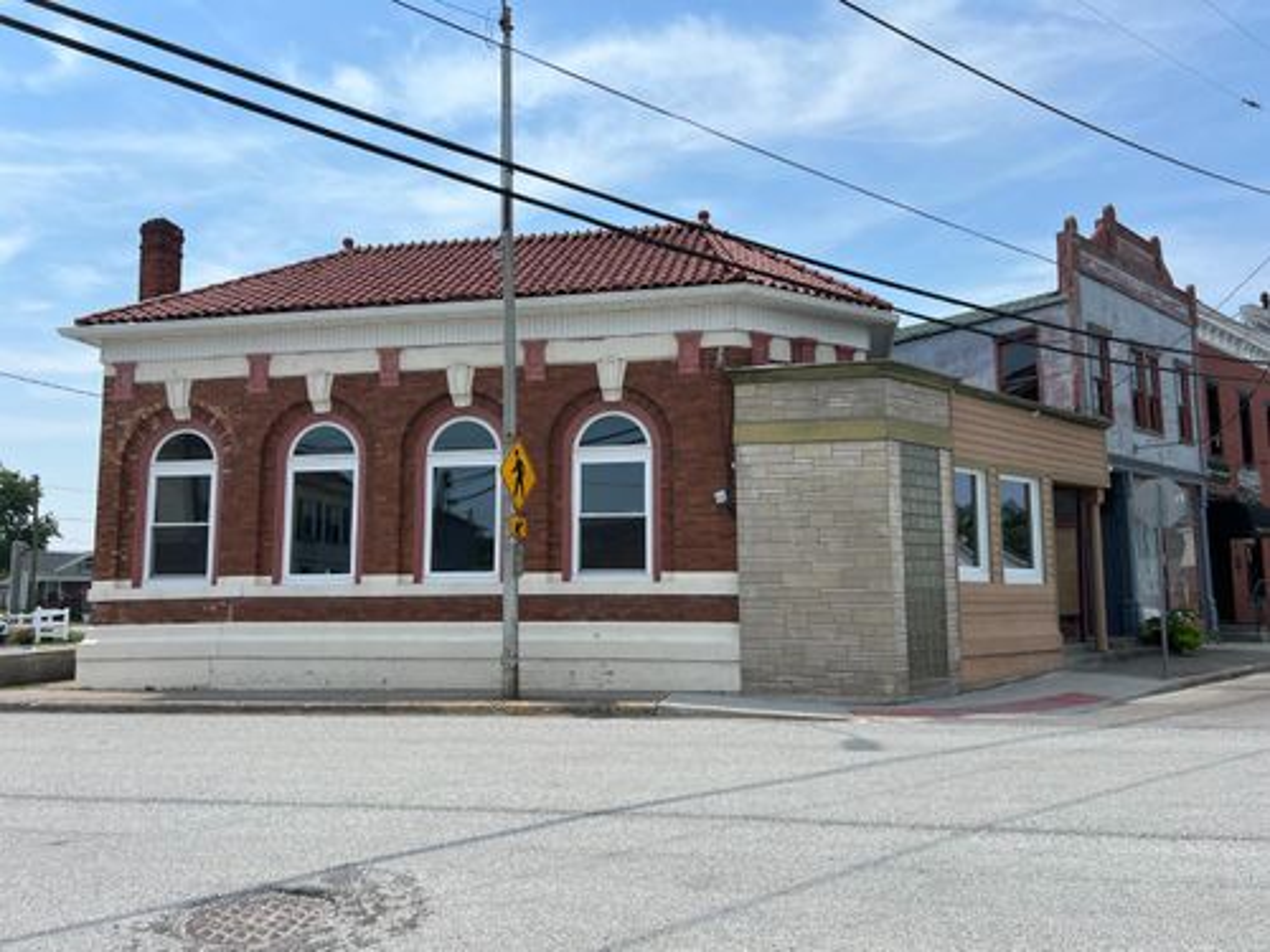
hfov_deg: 67.3
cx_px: 635
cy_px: 476
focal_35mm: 26
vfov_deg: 53.1
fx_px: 954
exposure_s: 1/4831
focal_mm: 5.7
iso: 50
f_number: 1.5
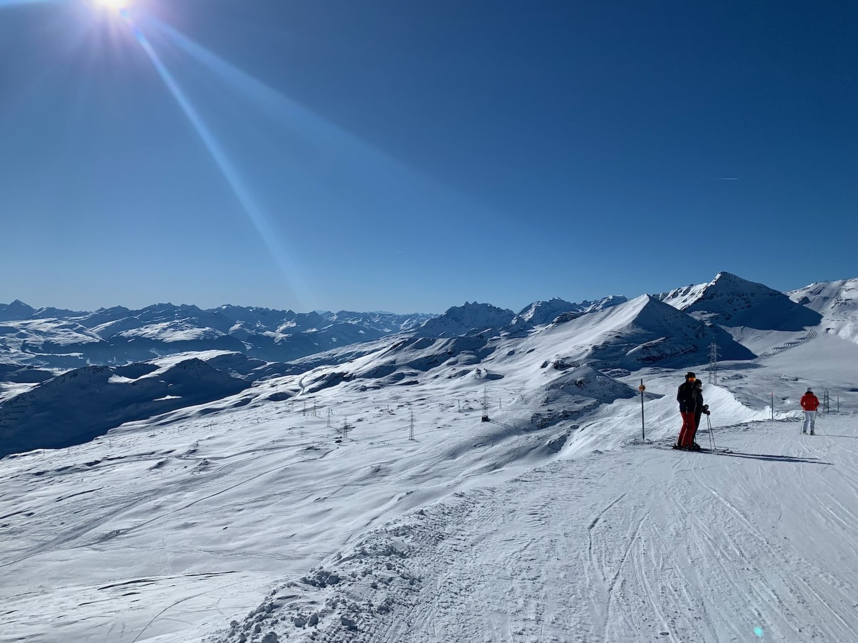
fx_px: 644
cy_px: 322
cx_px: 429
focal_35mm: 26
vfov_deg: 53.1
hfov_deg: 67.3
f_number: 1.8
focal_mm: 4.25
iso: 25
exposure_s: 1/11765
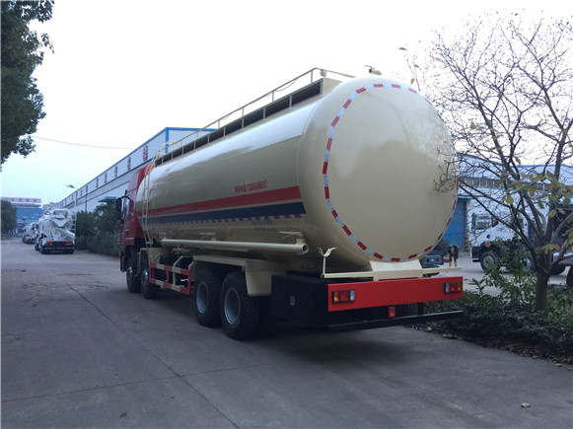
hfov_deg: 61.7
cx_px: 286
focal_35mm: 29
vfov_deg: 48.2
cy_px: 214
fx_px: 480
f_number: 2.2
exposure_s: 1/17
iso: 50
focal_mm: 4.15
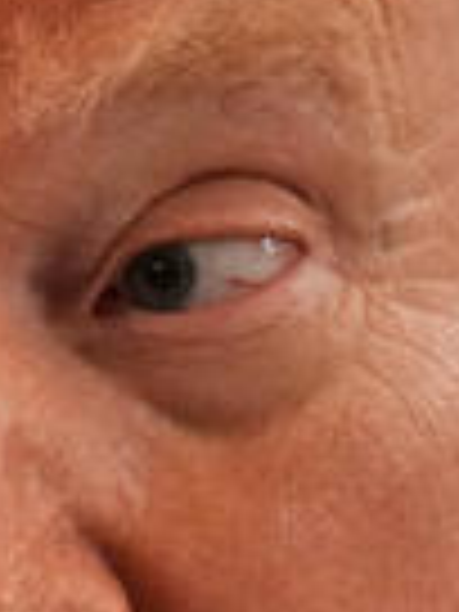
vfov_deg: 1.2
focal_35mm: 1693
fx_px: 29932
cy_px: 522
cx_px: 225
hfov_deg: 0.9
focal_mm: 200
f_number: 2.8
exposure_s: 1/400
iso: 5000
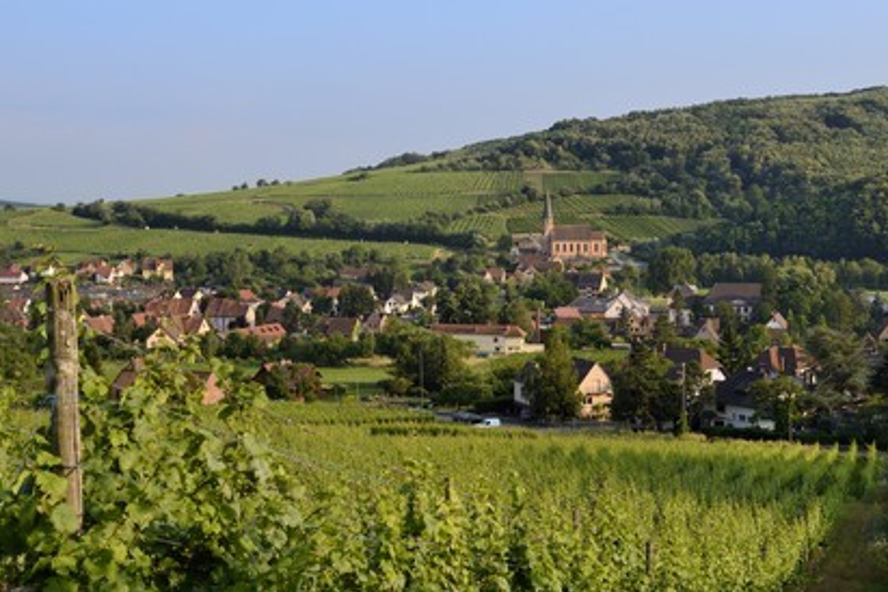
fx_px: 1209
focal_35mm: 49
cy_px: 298
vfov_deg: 27.5
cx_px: 447
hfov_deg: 40.3
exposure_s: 1/200
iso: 200
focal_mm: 48
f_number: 10
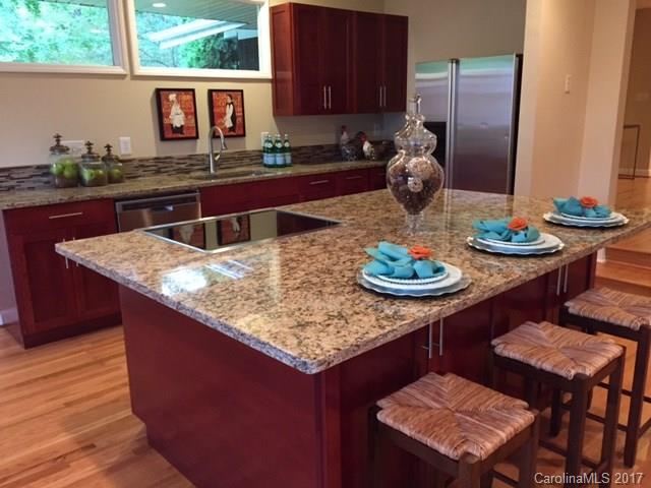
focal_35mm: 29
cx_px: 326
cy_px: 244
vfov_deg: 48.2
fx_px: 545
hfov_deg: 61.7
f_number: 2.2
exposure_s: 1/30
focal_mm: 4.15
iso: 250
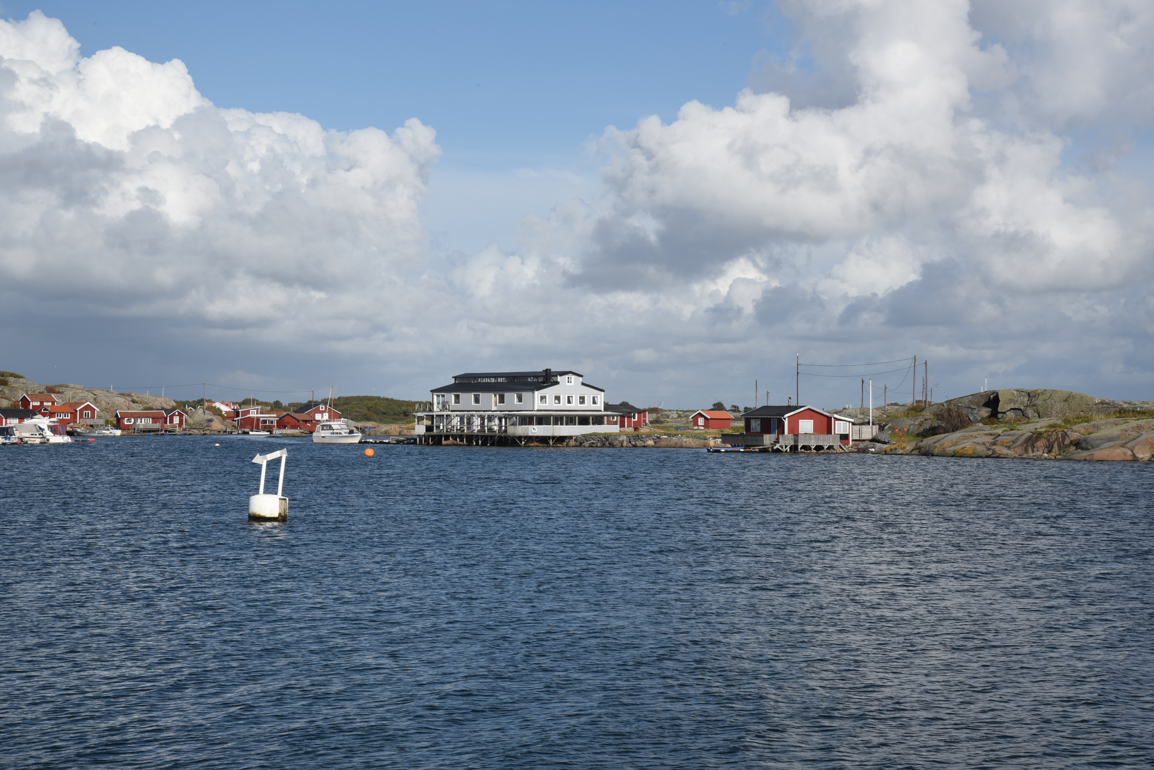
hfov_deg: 28.8
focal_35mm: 70
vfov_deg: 19.5
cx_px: 577
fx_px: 2245
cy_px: 385
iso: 125
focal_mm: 70
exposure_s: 1/100
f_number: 18
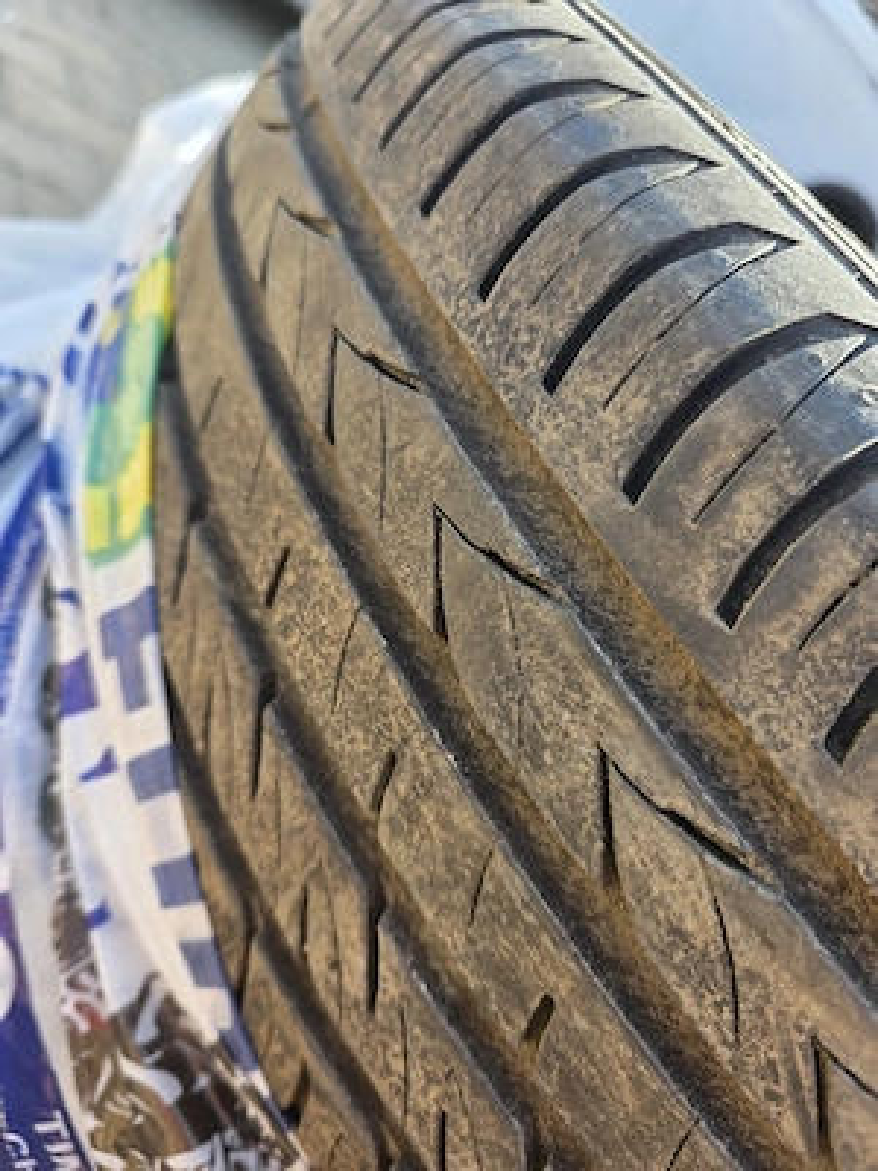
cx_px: 439
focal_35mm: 23
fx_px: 778
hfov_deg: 58.9
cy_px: 586
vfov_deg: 73.9
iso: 50
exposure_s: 1/370
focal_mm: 6.3
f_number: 1.7
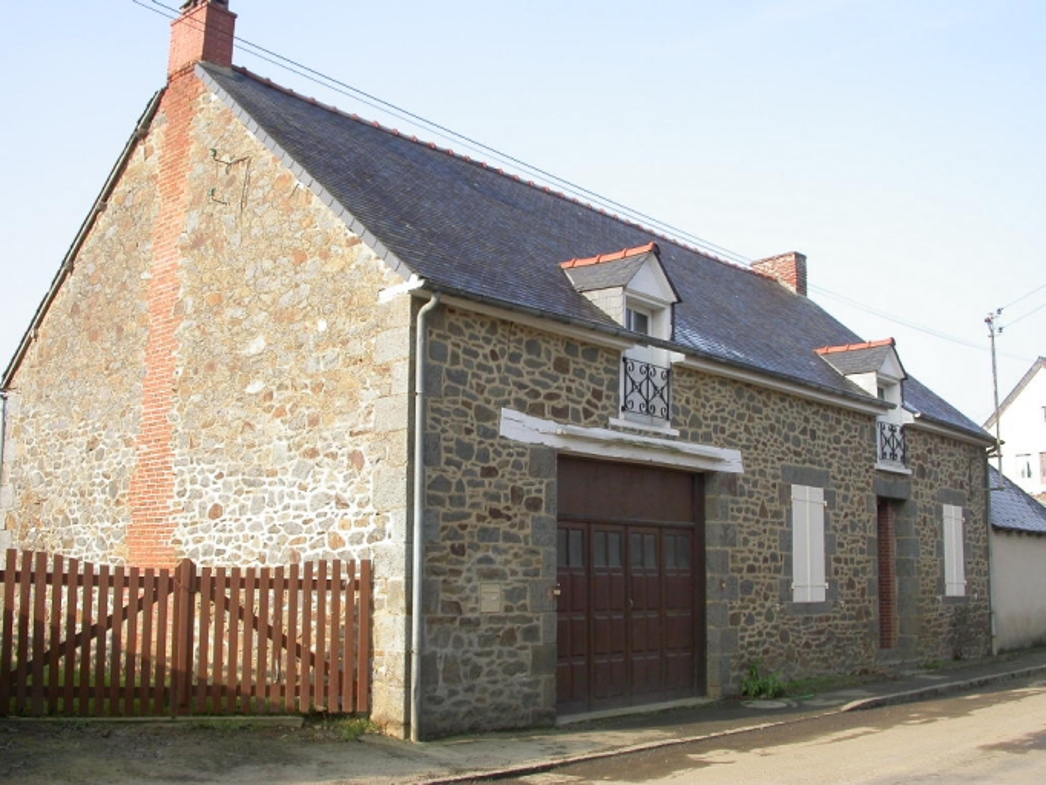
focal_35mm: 38
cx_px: 523
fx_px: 1149
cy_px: 392
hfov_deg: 49.0
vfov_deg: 37.7
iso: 100
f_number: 6
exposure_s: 1/184
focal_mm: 7.85
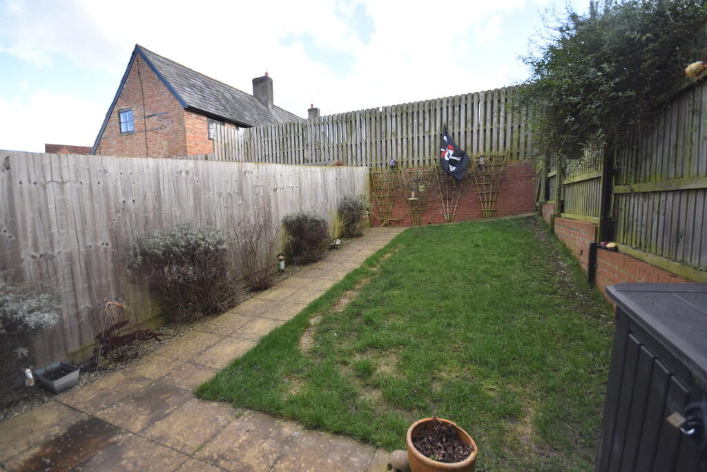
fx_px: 295
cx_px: 354
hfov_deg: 100.4
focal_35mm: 15
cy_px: 236
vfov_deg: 77.3
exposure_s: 1/200
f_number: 5
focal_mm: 10
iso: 200
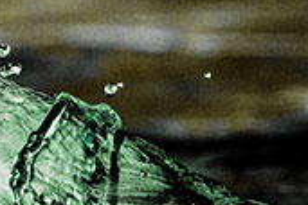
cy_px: 251
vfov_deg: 0.4
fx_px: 29993
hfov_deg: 0.6
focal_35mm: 3506
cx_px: -76
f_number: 13
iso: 8000
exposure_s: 1/3200
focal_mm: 1200
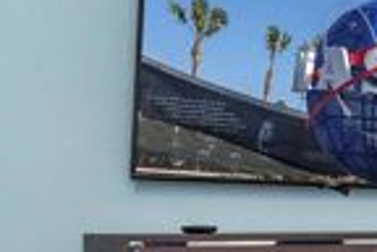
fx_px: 869
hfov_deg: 19.8
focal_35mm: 83
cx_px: 624
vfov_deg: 16.3
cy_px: 224
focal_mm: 17
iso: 1250
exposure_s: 1/10
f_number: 13
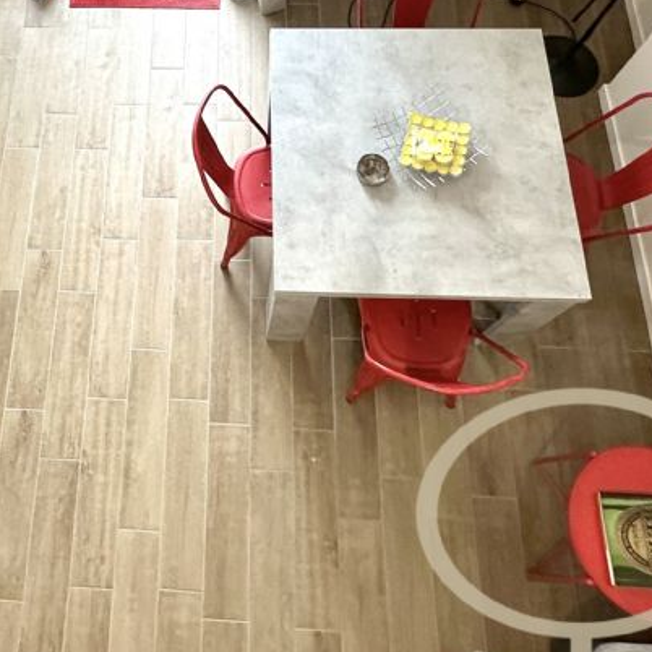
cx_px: 169
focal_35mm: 40
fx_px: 852
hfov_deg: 40.7
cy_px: 82
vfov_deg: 39.3
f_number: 2.2
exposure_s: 1/100
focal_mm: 2.22
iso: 200
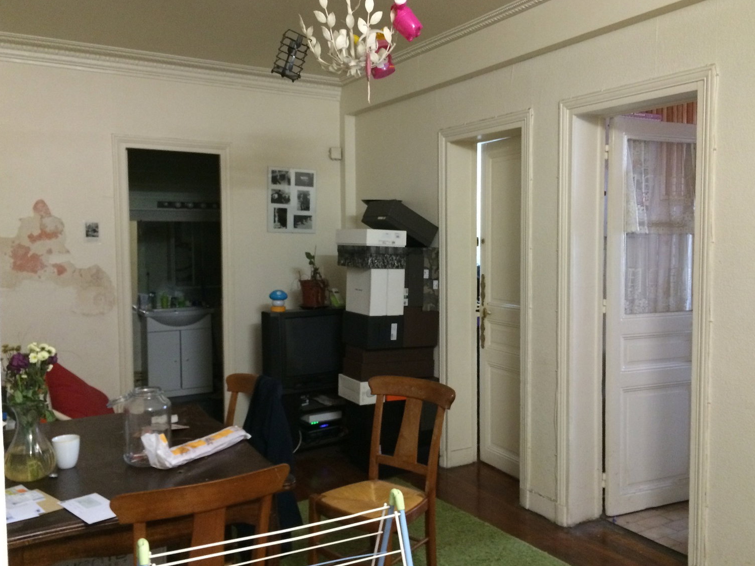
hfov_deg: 56.8
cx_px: 394
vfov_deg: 44.2
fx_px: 698
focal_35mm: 32
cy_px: 285
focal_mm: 4.12
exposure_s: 1/15
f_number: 2.2
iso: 320
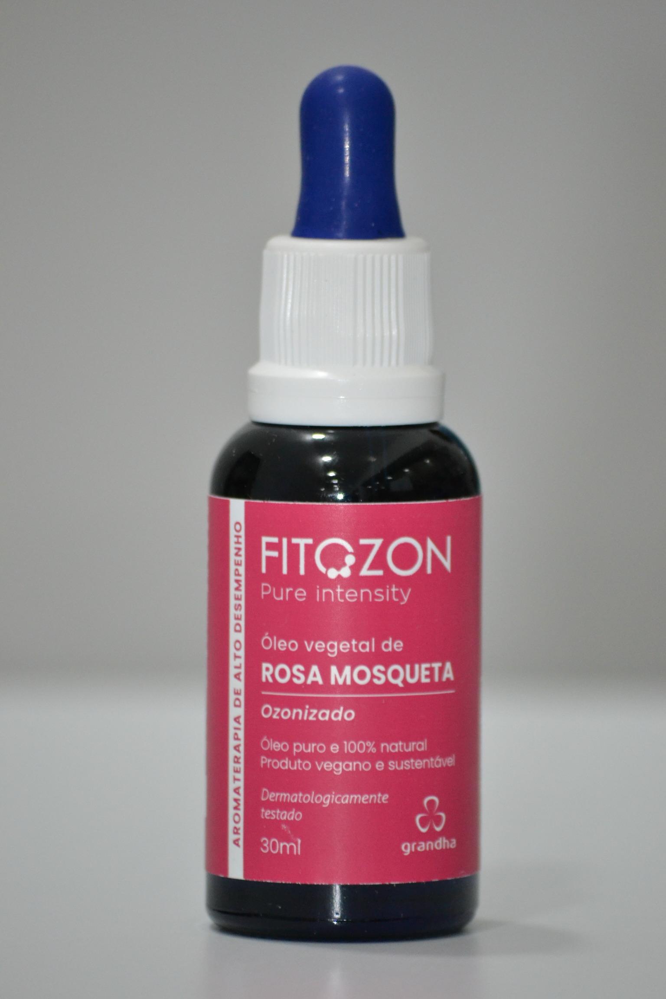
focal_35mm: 300
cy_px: 500
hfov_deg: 4.6
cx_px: 333
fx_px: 8324
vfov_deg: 6.9
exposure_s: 1/100
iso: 1600
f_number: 5.6
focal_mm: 200
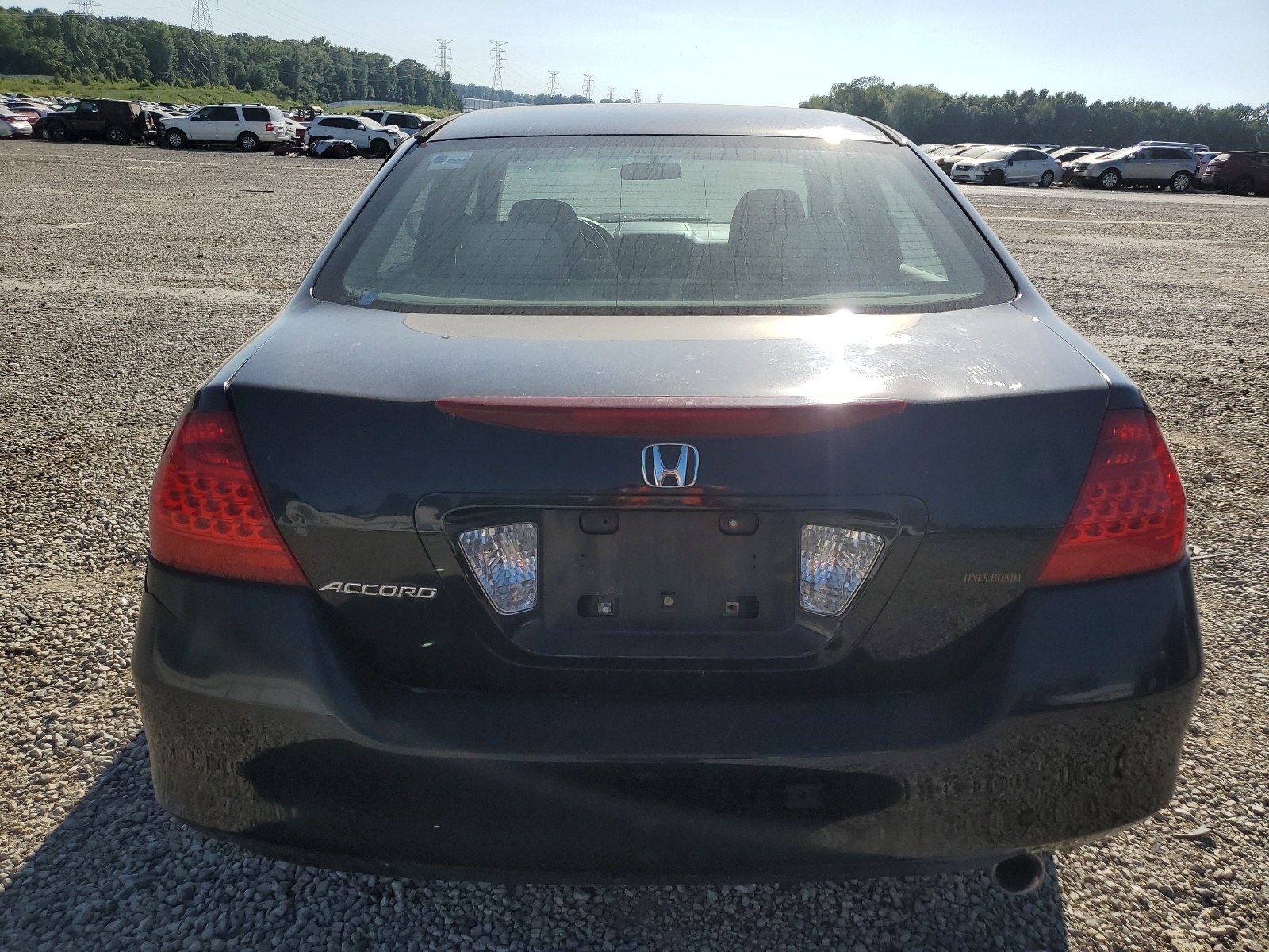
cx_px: 634
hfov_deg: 67.3
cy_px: 476
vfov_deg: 53.1
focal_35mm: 26
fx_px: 953
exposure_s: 1/5000
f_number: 1.5
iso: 50
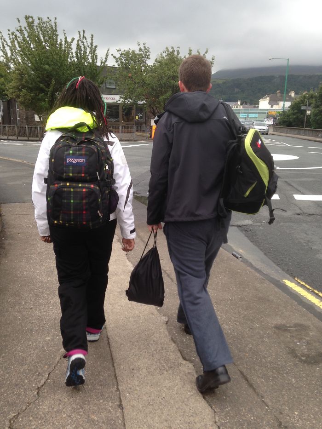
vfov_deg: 55.3
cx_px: 161
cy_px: 214
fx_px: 409
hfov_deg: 43.0
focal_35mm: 33
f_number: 2.4
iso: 50
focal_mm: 4.12
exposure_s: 1/213
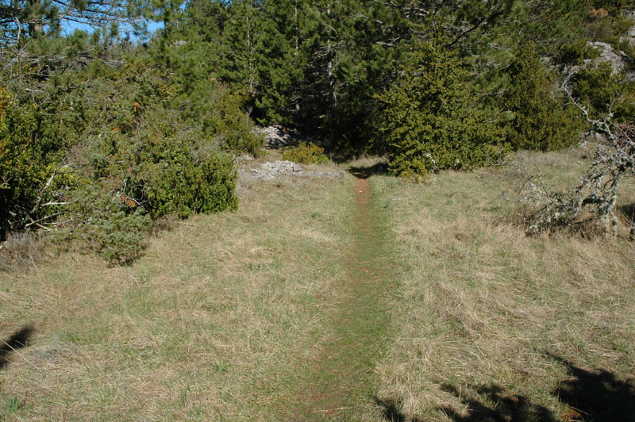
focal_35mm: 33
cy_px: 211
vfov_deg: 39.9
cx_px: 318
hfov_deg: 57.3
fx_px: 582
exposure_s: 1/60
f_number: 16
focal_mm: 22
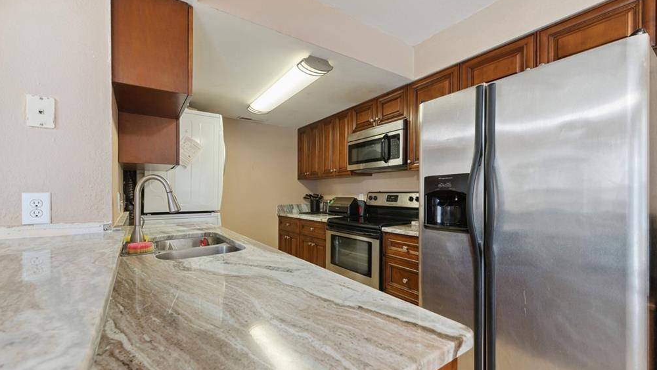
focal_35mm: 15
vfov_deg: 70.5
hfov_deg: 103.0
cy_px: 196
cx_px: 325
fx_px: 261
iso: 64
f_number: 8
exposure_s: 2
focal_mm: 14
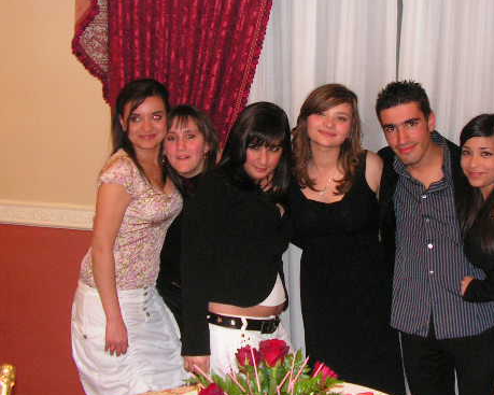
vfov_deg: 30.7
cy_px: 151
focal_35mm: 49
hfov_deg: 37.8
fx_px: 716
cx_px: 309
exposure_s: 1/40
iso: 200
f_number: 3.2
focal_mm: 6
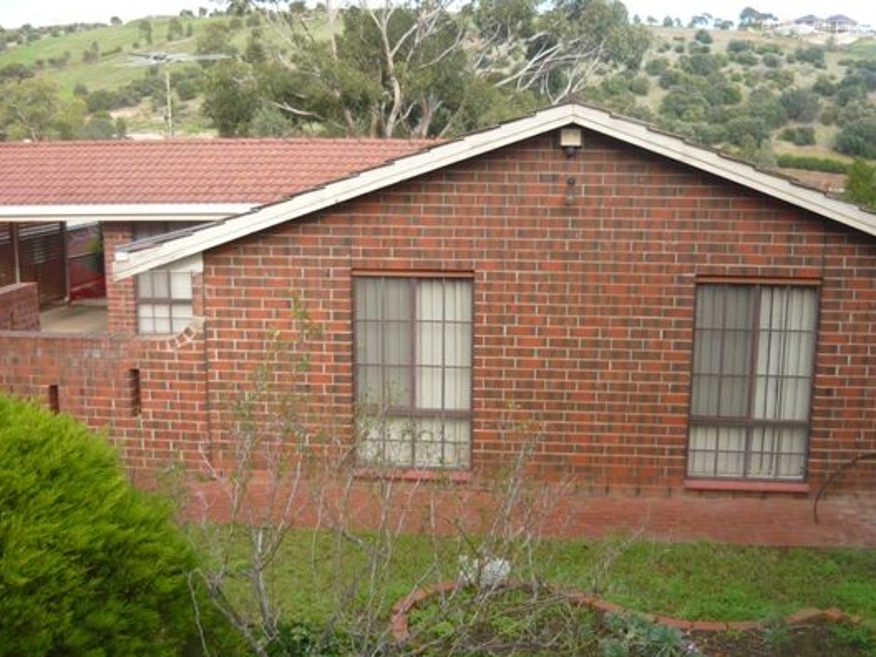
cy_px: 343
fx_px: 1012
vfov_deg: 36.0
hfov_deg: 46.8
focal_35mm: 40
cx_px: 453
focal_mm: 5.5
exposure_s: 1/200
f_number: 2.8
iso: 100
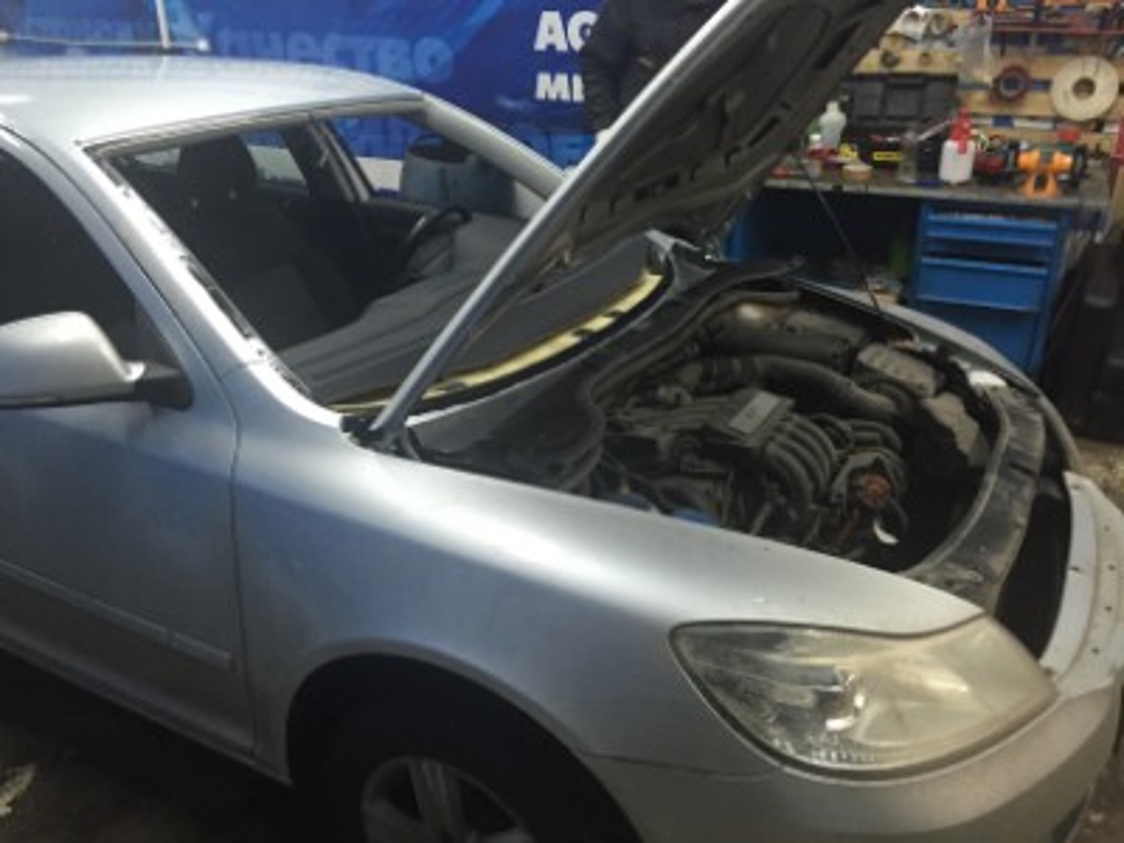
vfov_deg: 48.2
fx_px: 942
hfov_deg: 61.7
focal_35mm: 29
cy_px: 422
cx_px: 562
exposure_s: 1/33
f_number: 2.2
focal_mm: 4.15
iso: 200
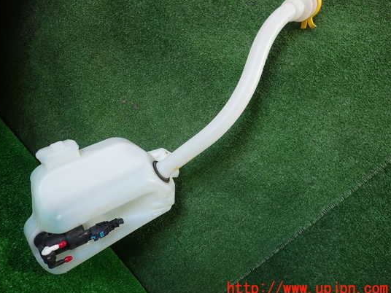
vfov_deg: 49.7
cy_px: 134
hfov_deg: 63.3
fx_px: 316
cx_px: 173
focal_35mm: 28
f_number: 2
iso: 125
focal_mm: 4.5
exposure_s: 1/60
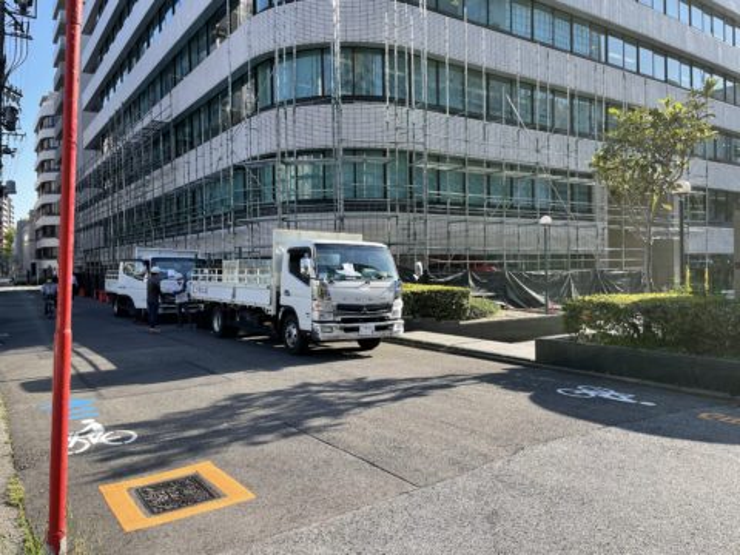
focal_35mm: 26
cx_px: 370
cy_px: 278
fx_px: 556
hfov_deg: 67.3
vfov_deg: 53.1
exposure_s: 1/910
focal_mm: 4.2
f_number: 1.6
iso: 32
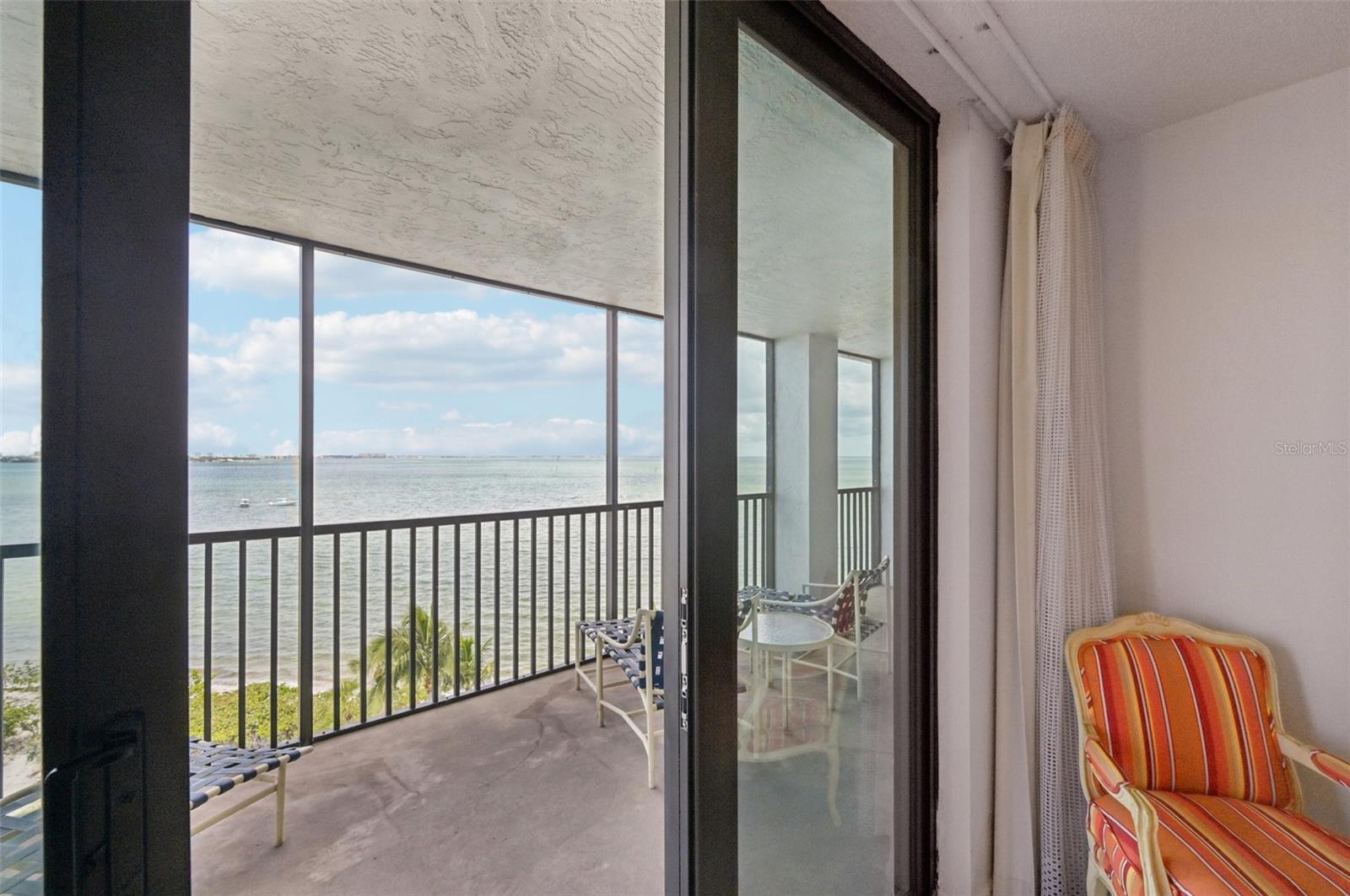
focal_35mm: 15
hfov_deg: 100.5
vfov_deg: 77.2
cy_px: 448
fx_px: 562
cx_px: 675
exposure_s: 1/250
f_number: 8
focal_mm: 15
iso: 400
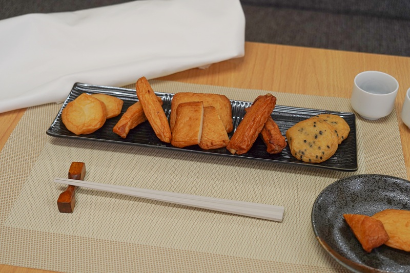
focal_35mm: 55
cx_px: 205
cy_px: 136
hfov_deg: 36.3
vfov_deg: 24.6
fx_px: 626
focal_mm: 55
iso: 1000
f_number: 5.6
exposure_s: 1/125
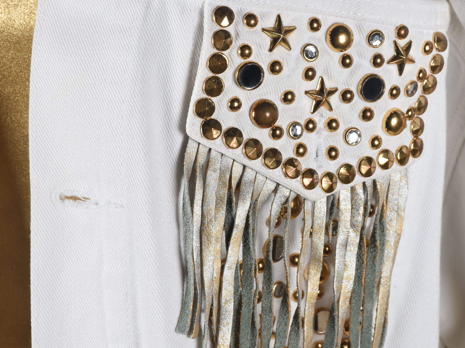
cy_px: 189
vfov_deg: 7.5
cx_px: 297
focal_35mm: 198
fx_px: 2655
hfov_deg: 10.0
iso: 200
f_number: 14
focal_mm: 105
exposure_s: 1/125
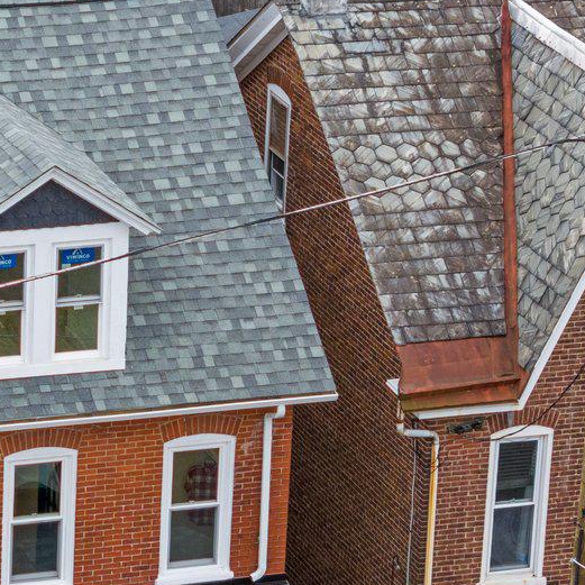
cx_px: -232
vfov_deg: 7.2
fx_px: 4646
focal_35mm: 243
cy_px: 345
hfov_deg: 7.1
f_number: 2.8
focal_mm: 19.35
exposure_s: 1/240
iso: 100
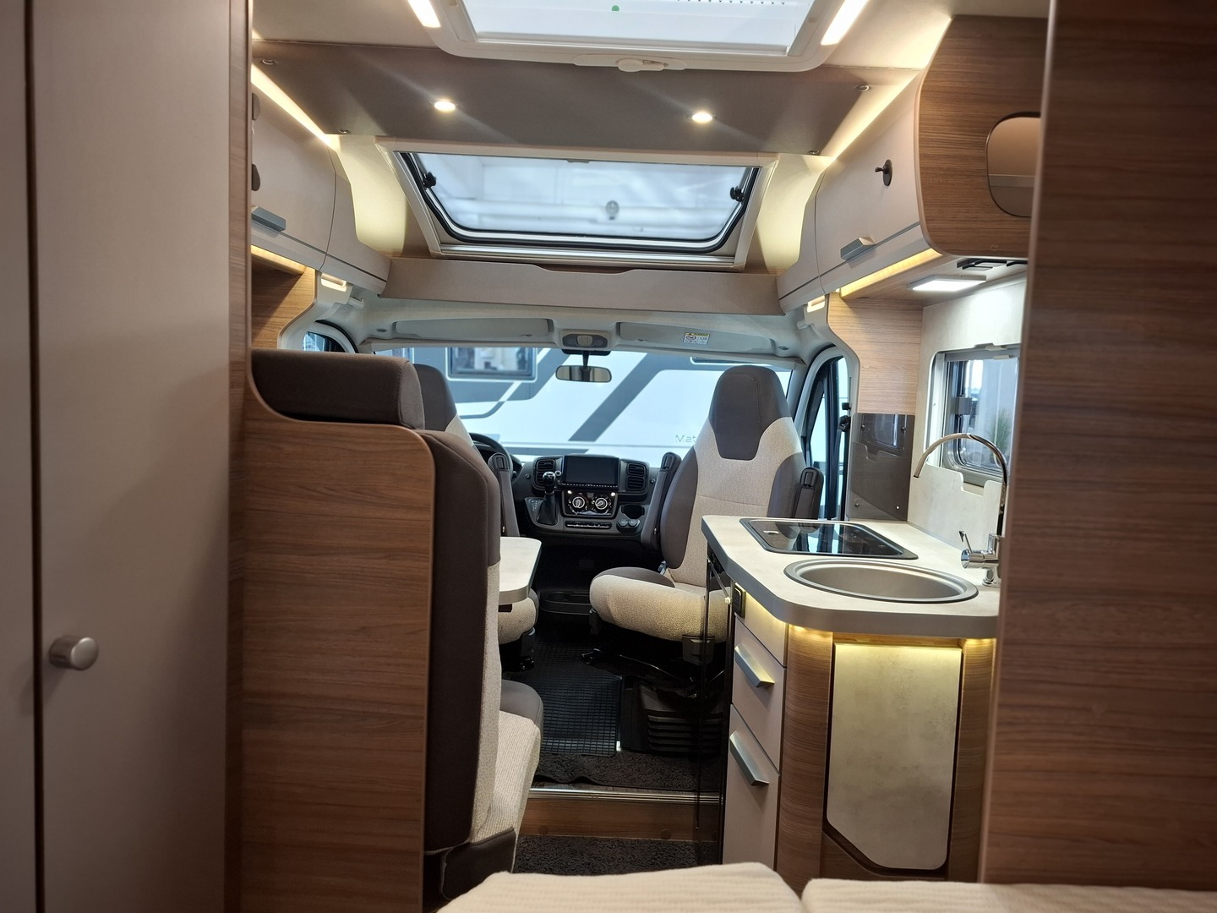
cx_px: 608
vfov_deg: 58.9
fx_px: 809
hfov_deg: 73.9
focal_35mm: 23
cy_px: 456
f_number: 1.8
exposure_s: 1/100
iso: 250
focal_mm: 5.54
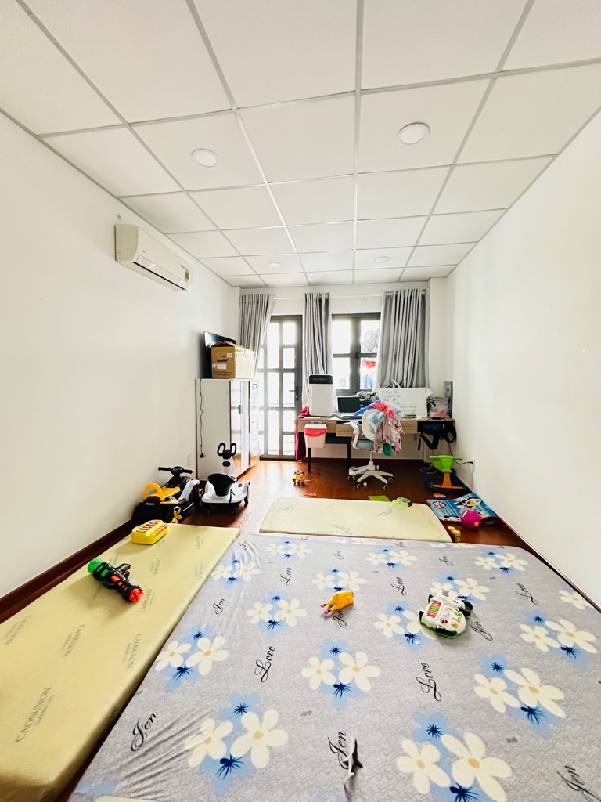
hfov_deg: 85.7
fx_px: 324
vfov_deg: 102.1
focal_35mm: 14
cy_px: 401
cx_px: 300
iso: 1000
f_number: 2.2
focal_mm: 2.22
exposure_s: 1/60
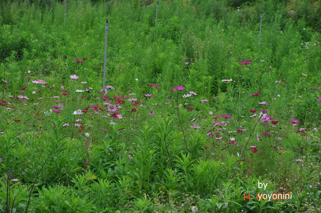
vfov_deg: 8.7
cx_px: 160
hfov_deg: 13.1
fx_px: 1403
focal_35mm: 158
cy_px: 106
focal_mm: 105
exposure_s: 1/320
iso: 200
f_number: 9
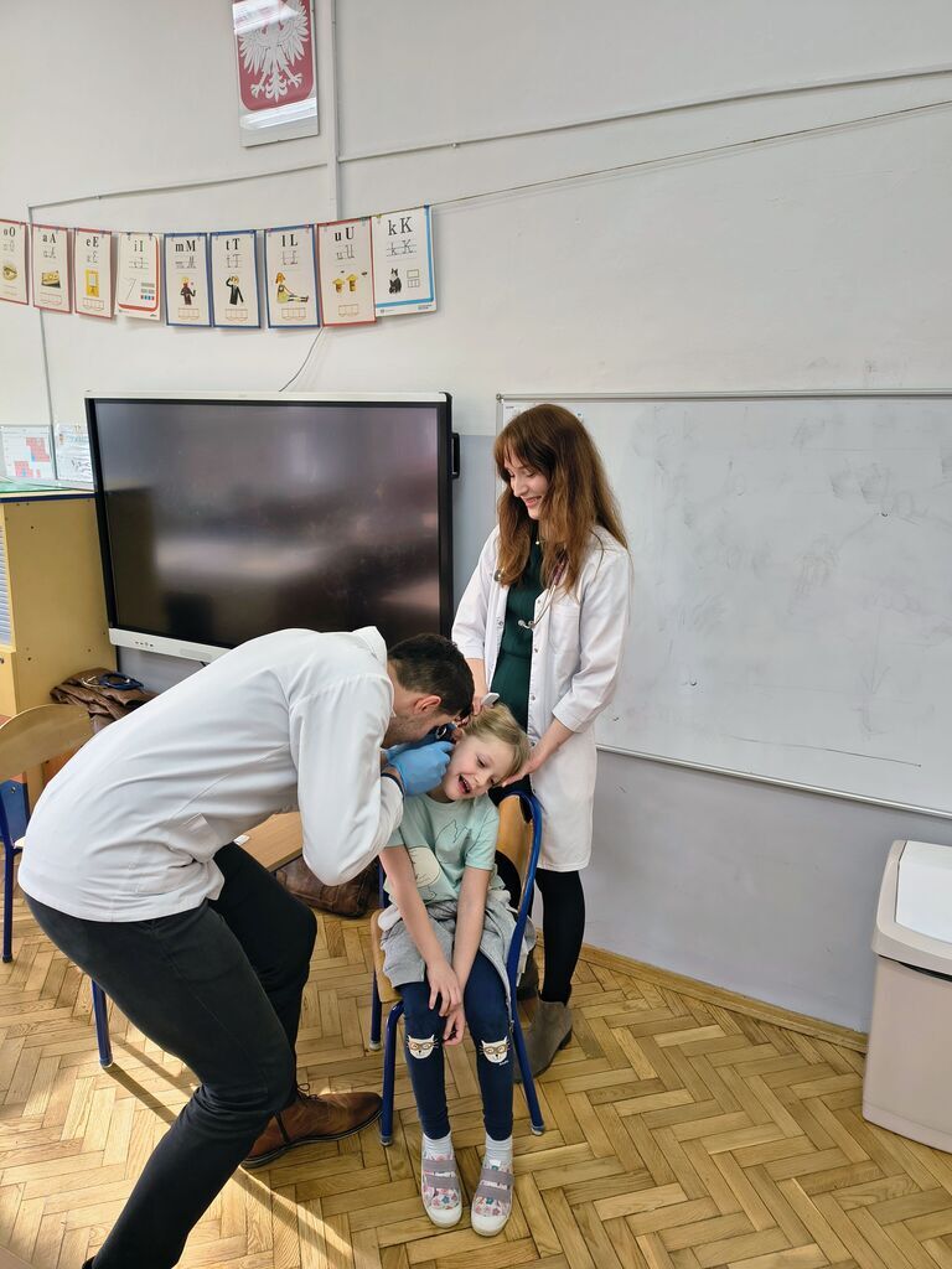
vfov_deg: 73.9
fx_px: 843
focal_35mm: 23
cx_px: 476
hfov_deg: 58.9
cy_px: 634
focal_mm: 5.56
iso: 204
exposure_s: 1/100
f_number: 1.8
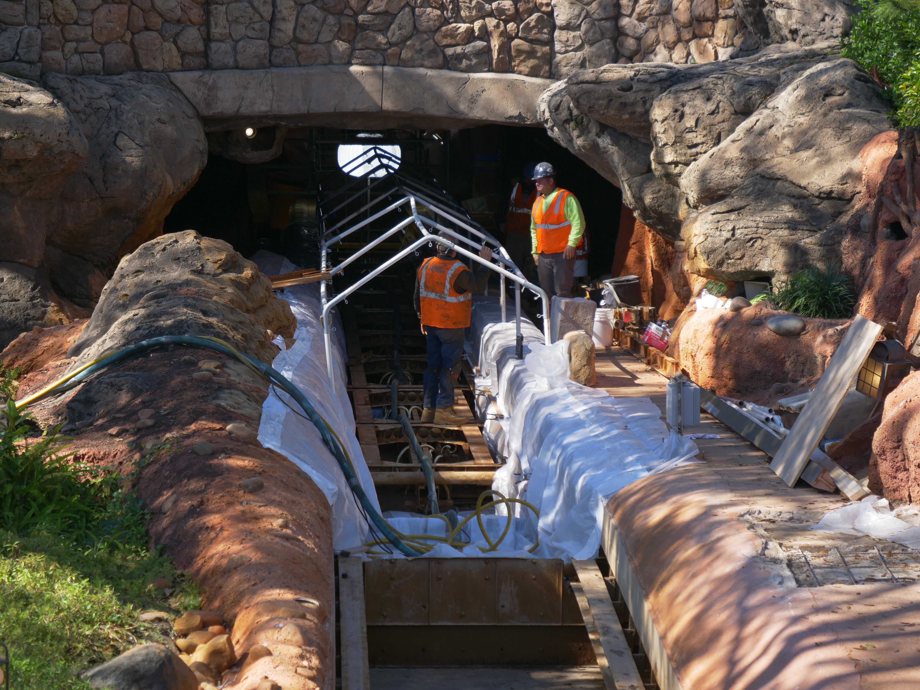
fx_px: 3189
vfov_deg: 12.3
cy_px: 345
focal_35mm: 120
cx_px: 460
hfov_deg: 16.4
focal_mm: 60
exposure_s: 1/400
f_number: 4
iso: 200
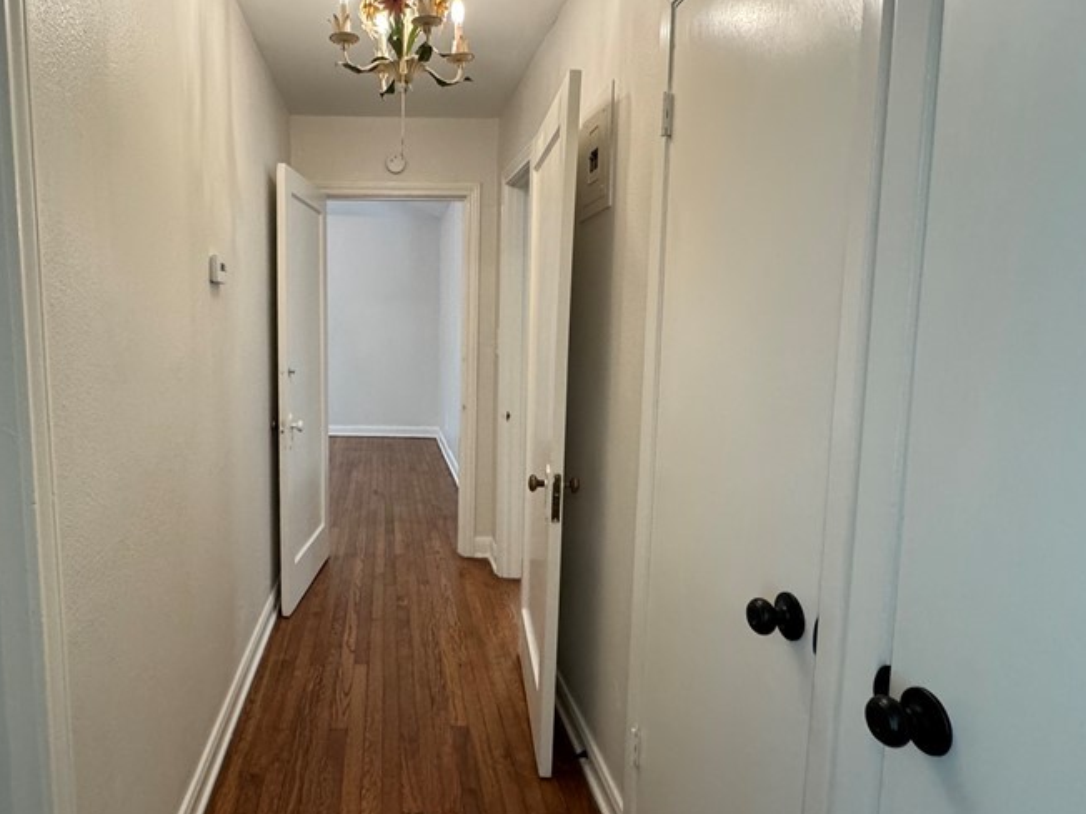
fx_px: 690
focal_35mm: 22
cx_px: 411
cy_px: 398
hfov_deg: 75.1
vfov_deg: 61.1
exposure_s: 1/120
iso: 320
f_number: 2.2
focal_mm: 2.22
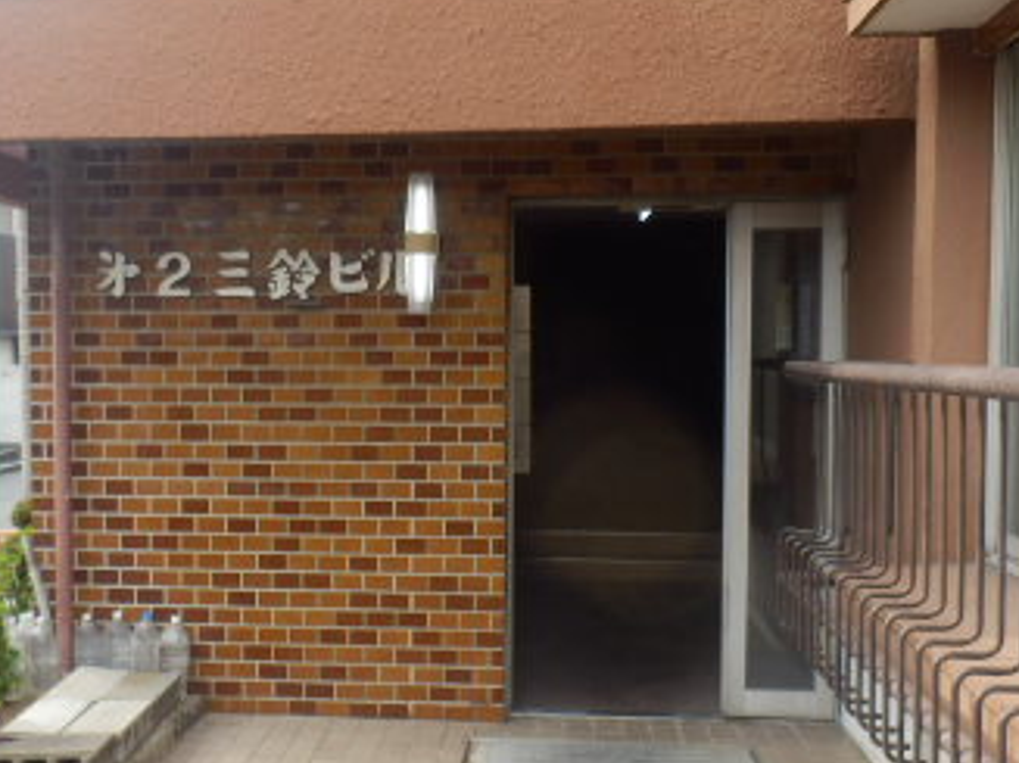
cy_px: 427
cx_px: 411
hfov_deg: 40.3
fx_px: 1383
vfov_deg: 30.8
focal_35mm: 47
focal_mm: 4.2
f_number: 3
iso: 80
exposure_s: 1/125
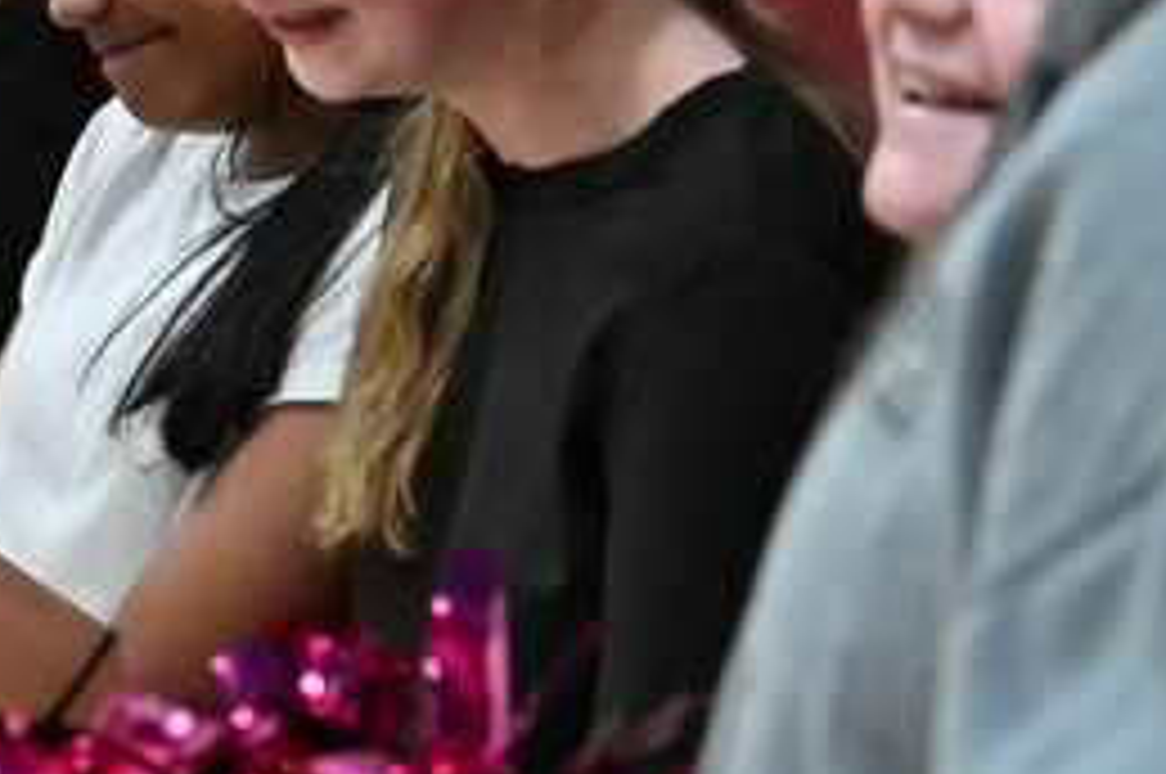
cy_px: 70
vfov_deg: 4.6
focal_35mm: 297
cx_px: -648
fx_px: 9607
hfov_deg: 6.8
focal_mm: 75
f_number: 2.8
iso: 5600
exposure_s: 1/1250
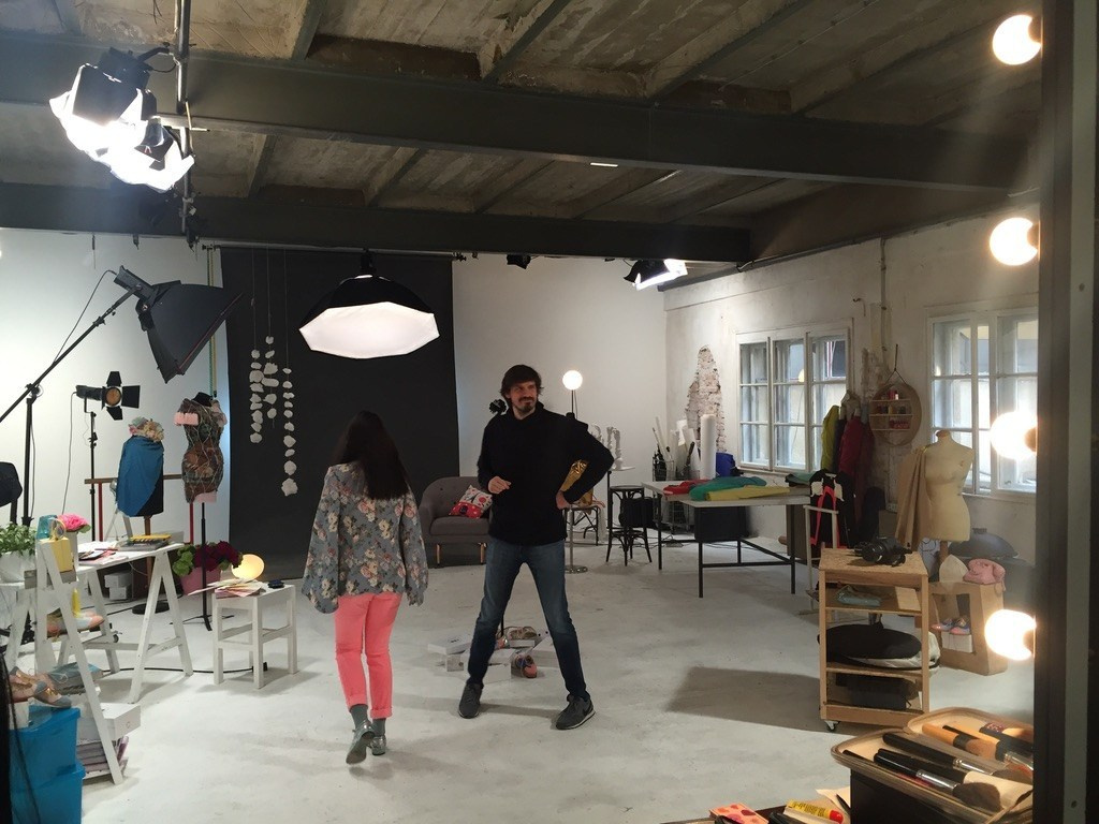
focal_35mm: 29
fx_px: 921
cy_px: 412
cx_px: 550
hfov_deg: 61.7
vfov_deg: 48.2
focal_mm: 4.15
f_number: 2.2
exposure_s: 1/33
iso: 50
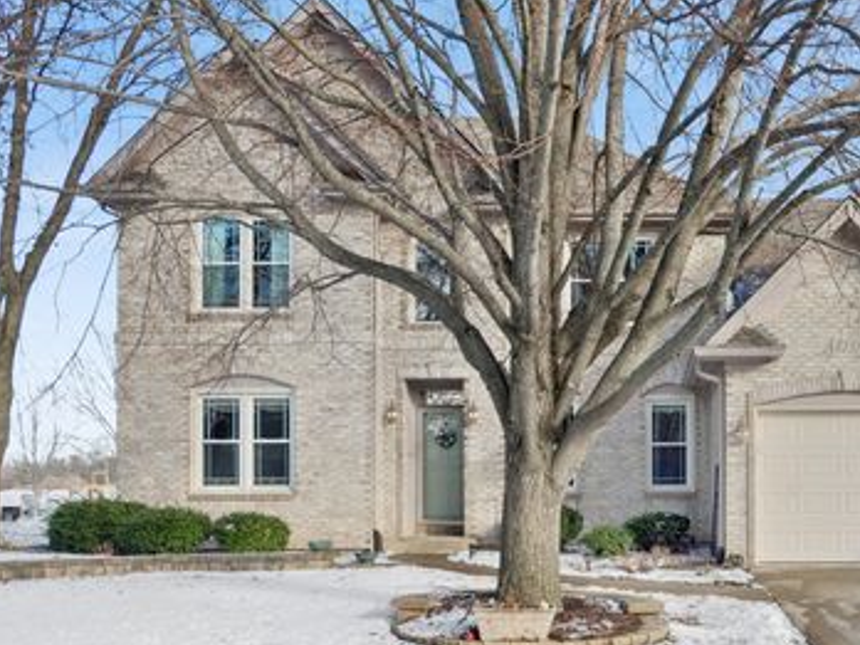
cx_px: 610
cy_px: 350
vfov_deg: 48.2
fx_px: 720
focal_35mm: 29
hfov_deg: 59.4
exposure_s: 1/160
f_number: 8
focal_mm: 14
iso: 320
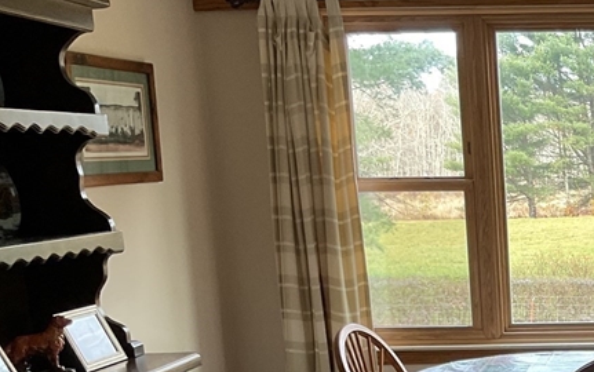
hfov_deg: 26.0
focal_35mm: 73
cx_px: 659
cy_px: 463
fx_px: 1183
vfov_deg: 17.0
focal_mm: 3
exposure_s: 1/60
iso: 50
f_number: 1.8
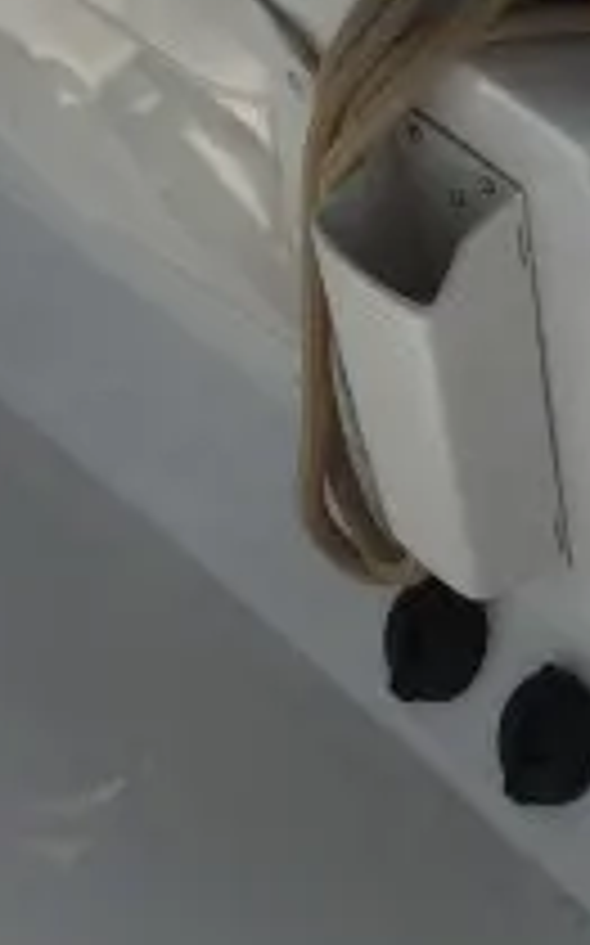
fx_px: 3014
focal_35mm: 117
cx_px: 1027
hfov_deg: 10.6
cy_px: -360
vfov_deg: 16.6
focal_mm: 4.15
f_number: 2.2
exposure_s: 1/5650
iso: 32
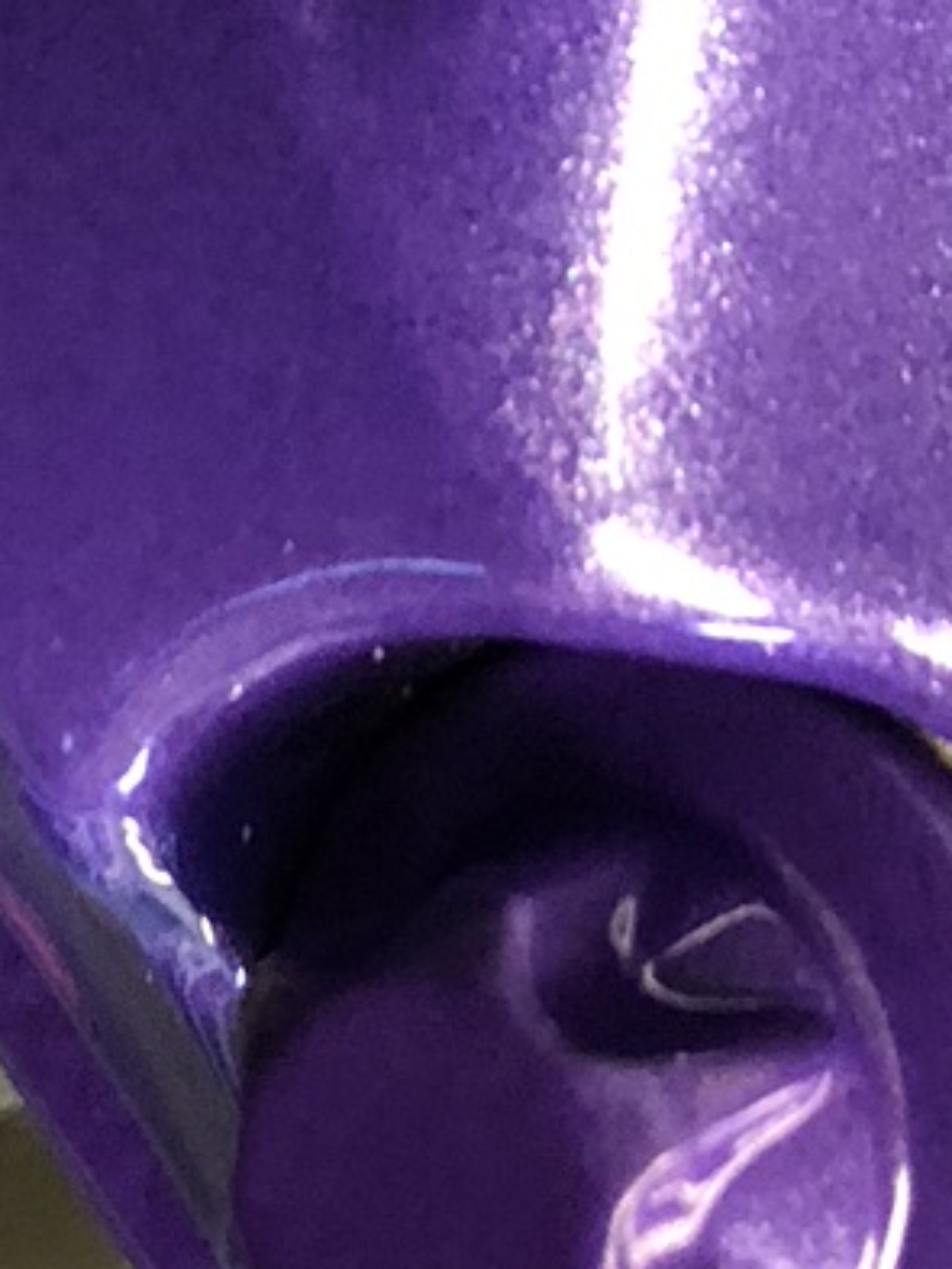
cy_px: -752
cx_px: 662
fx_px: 5351
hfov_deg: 10.2
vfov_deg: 12.7
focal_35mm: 146
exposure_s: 1/15
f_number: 1.8
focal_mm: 3.99
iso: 80
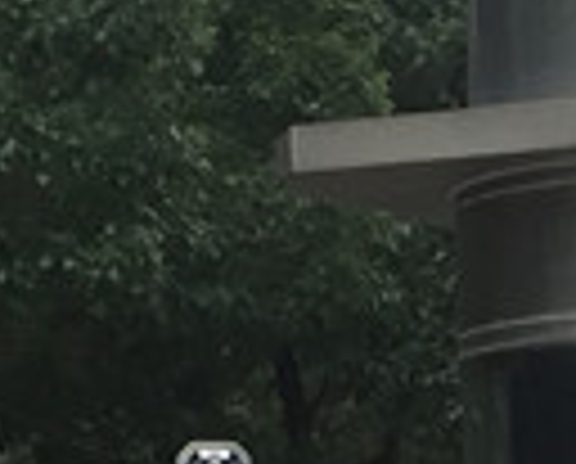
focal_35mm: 226
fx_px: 3862
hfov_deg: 8.4
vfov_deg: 6.6
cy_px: 1081
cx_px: 828
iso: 40
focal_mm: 4.15
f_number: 2.2
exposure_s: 1/33
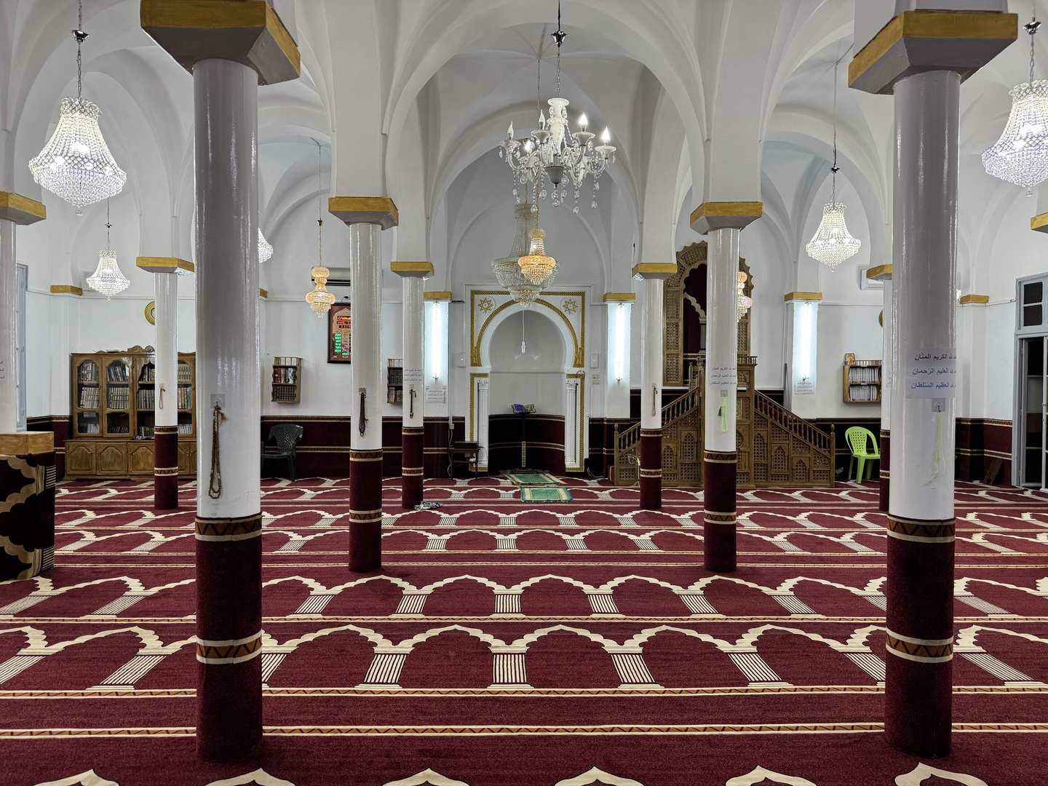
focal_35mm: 24
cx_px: 524
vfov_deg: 56.8
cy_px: 393
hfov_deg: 71.6
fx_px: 727
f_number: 1.78
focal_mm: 6.86
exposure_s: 1/100
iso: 160
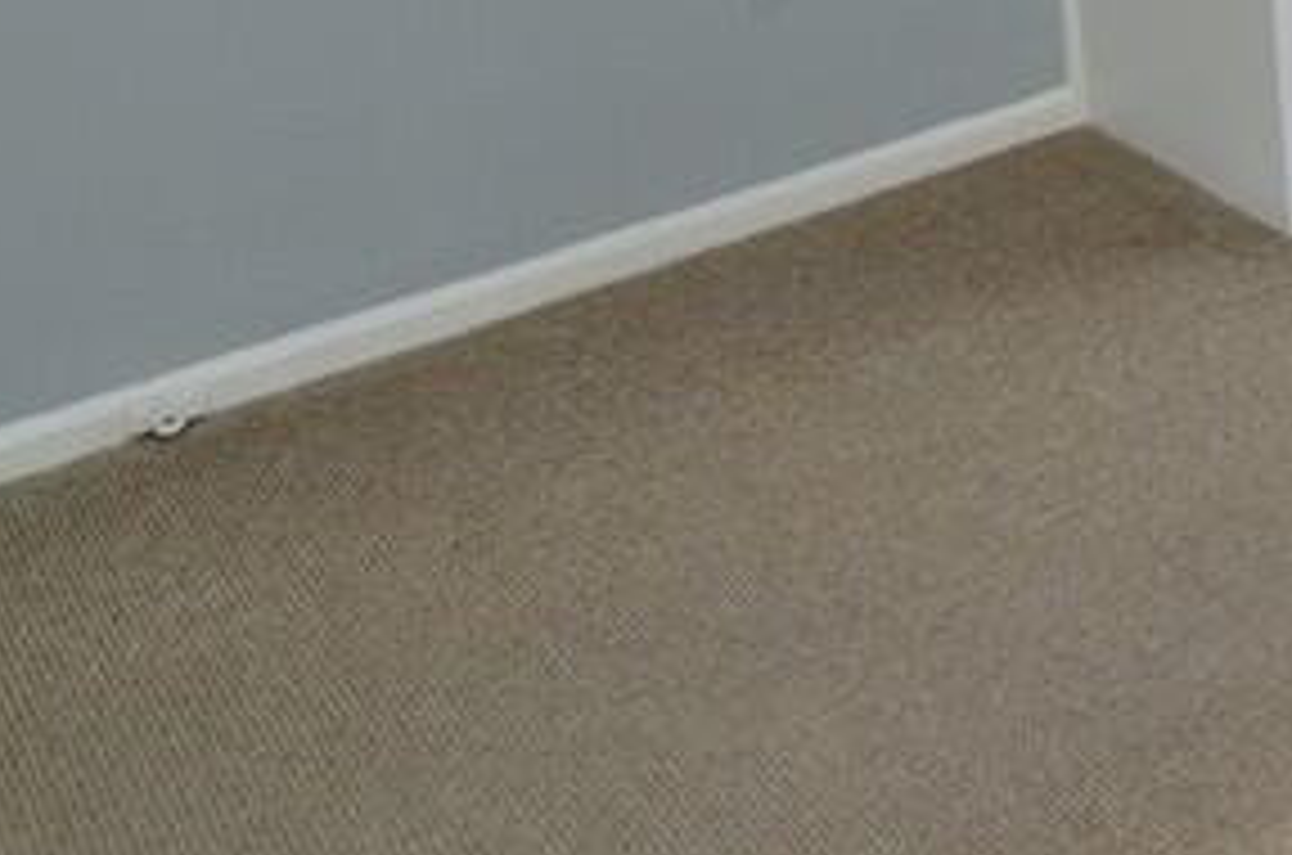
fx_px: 2105
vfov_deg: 20.6
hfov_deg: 25.5
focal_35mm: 59
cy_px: -315
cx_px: 1945
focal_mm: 11
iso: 400
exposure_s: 1/60
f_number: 5.6
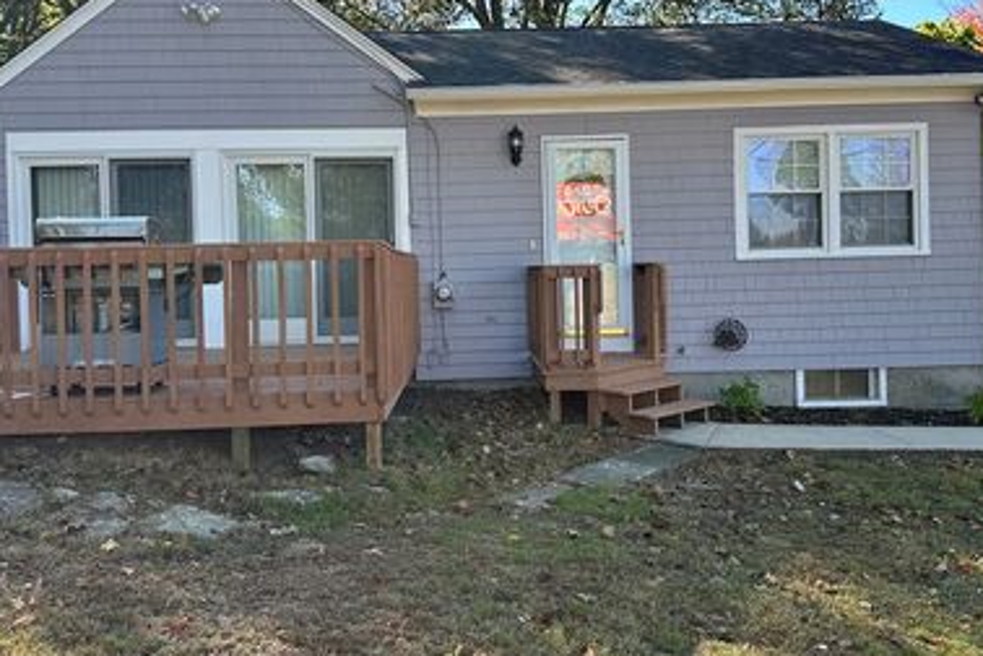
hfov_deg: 57.2
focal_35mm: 33
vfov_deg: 39.8
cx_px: 499
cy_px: 269
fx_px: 901
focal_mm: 6.86
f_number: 1.78
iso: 80
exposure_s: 1/623
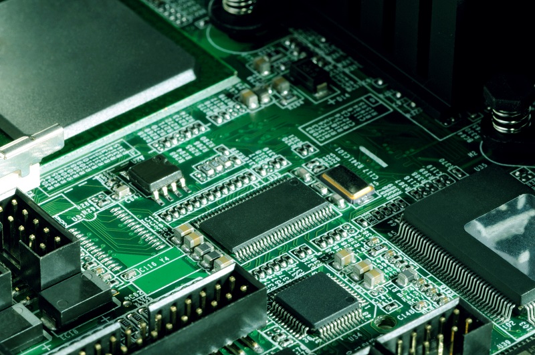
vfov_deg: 8.7
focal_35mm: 158
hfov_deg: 13.1
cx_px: 268
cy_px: 178
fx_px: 2337
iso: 200
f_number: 25
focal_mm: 105
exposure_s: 1/250
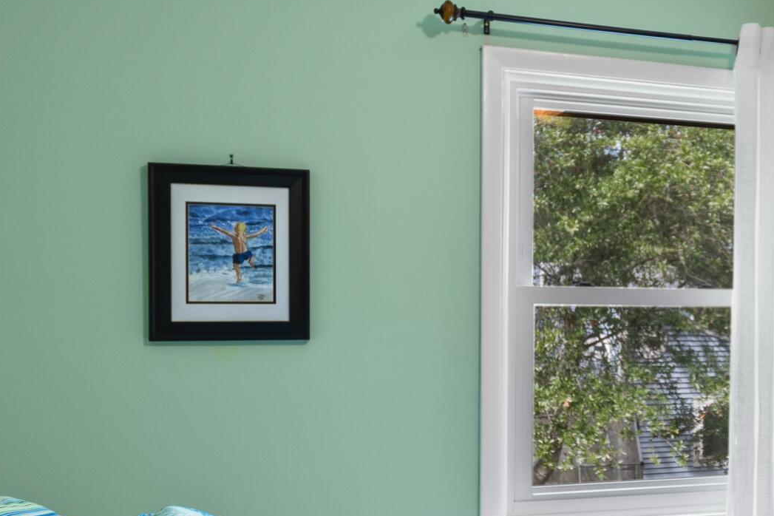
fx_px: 924
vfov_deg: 31.1
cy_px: 314
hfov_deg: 40.8
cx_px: 738
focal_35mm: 43
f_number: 4.5
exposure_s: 1/3
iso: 100
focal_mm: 10
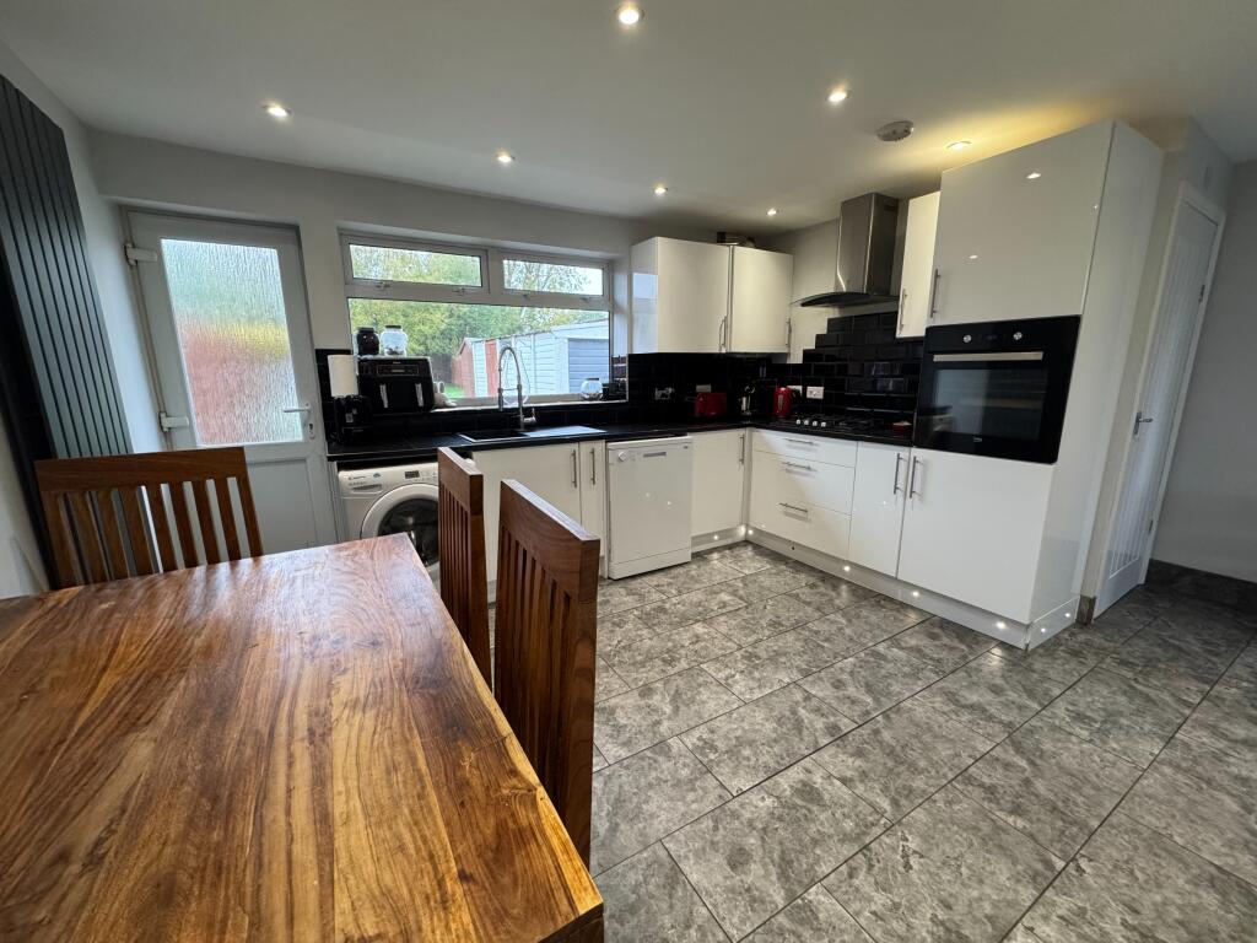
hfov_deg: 102.1
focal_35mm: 14
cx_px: 628
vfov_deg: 85.7
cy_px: 472
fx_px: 508
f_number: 2.2
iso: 250
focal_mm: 2.22
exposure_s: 1/100
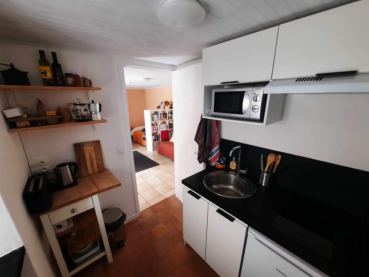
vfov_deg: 89.9
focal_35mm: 13
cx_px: 184
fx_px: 139
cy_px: 138
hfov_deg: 106.2
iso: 200
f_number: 2.2
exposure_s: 1/25
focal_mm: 1.74
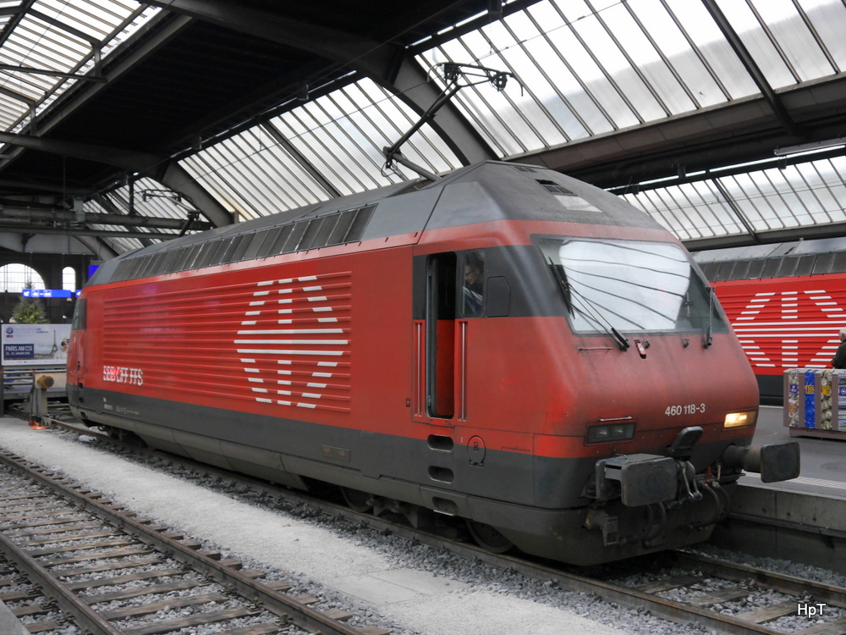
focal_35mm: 40
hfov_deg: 46.8
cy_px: 318
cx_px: 423
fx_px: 978
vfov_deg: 36.0
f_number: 4.2
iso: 800
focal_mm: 20
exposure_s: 1/125
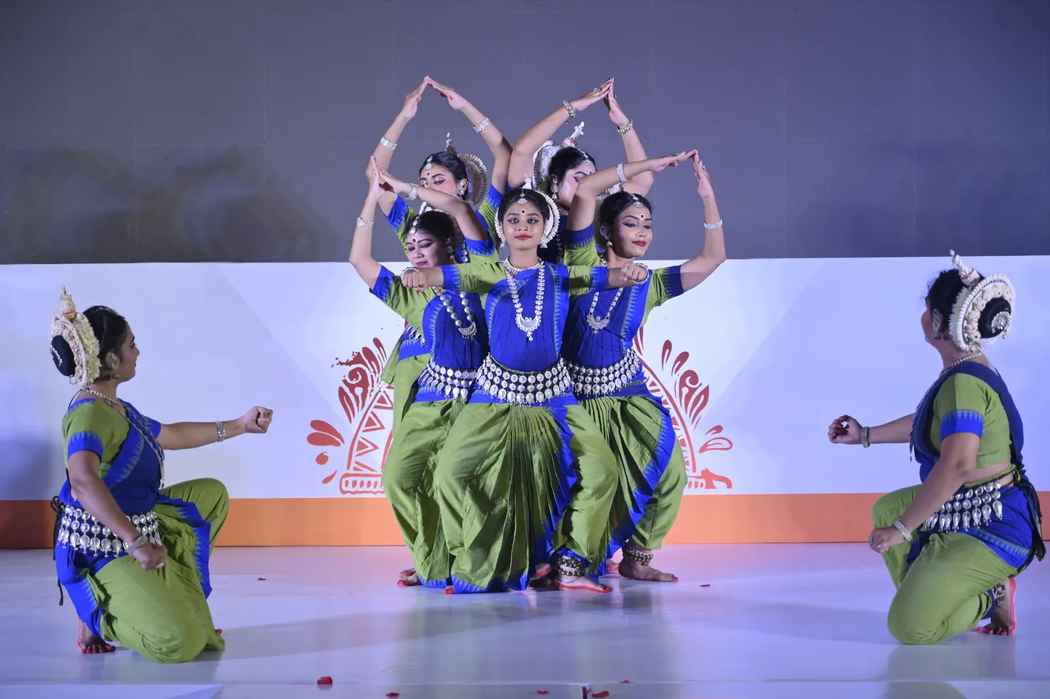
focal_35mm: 69
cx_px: 525
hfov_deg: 29.3
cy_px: 350
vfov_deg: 19.7
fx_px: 2011
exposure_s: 1/80
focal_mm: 69
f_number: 4
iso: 250
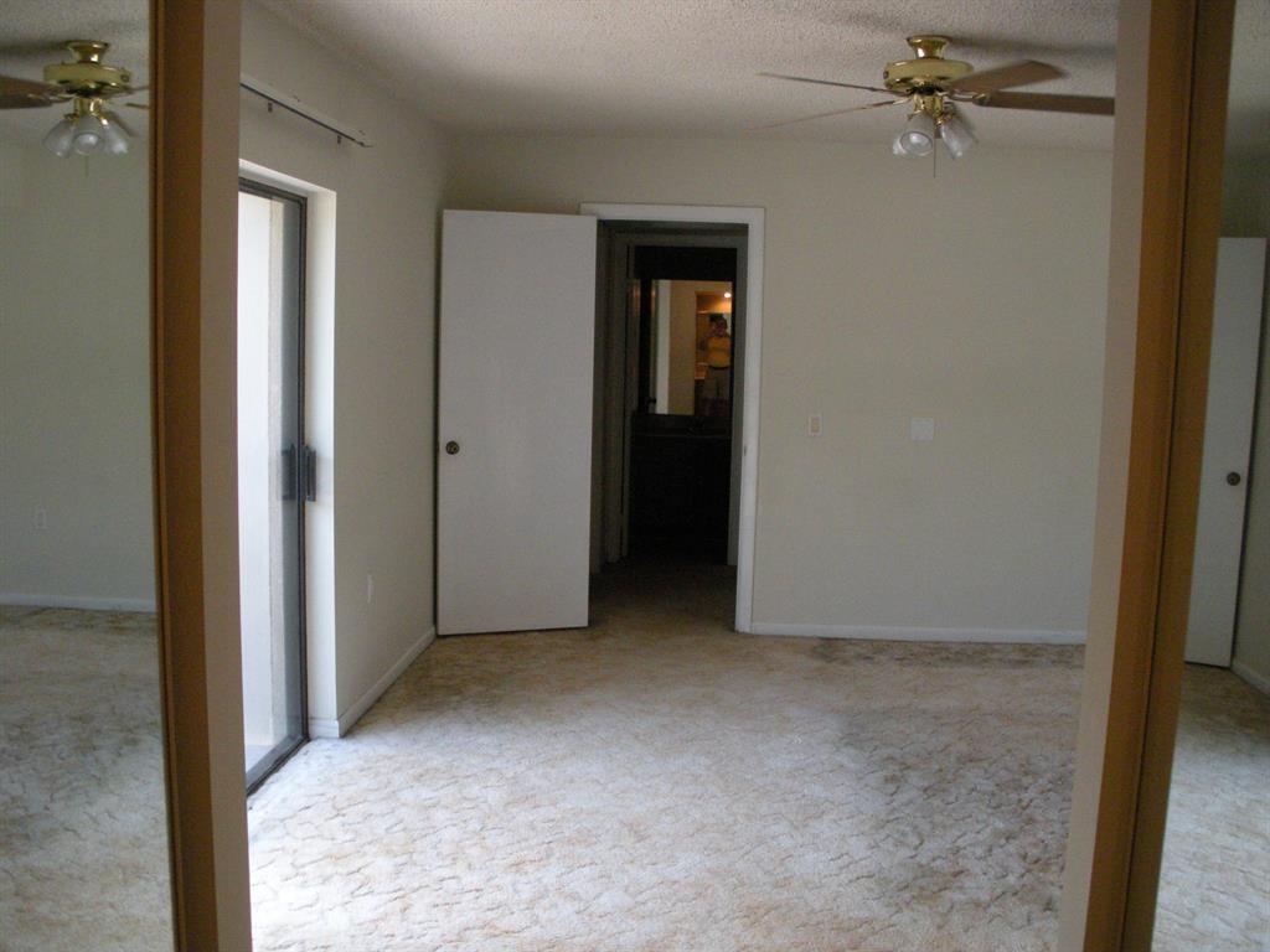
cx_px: 635
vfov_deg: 39.7
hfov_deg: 51.4
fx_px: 1321
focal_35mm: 36
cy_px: 476
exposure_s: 1/60
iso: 349
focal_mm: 6.3
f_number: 3.5
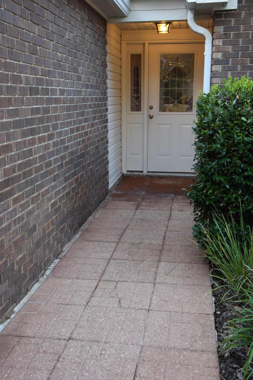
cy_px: 190
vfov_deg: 47.9
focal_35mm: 40
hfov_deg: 33.0
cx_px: 126
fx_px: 427
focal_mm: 27
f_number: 4.5
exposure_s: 1/80
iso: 400
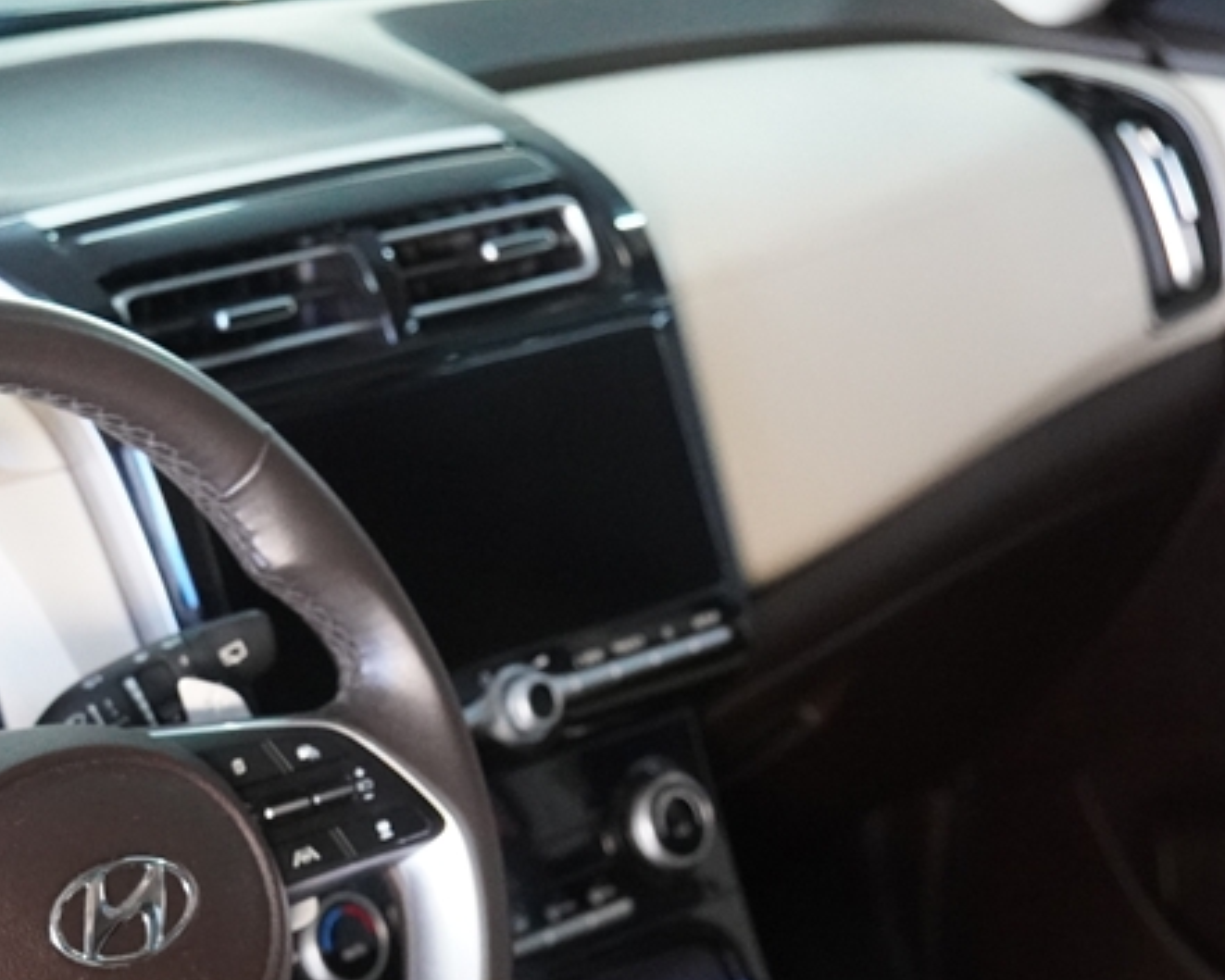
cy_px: 887
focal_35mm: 98
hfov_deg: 19.3
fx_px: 3554
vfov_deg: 15.5
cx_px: 206
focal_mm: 30
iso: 4000
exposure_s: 1/160
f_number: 2.8
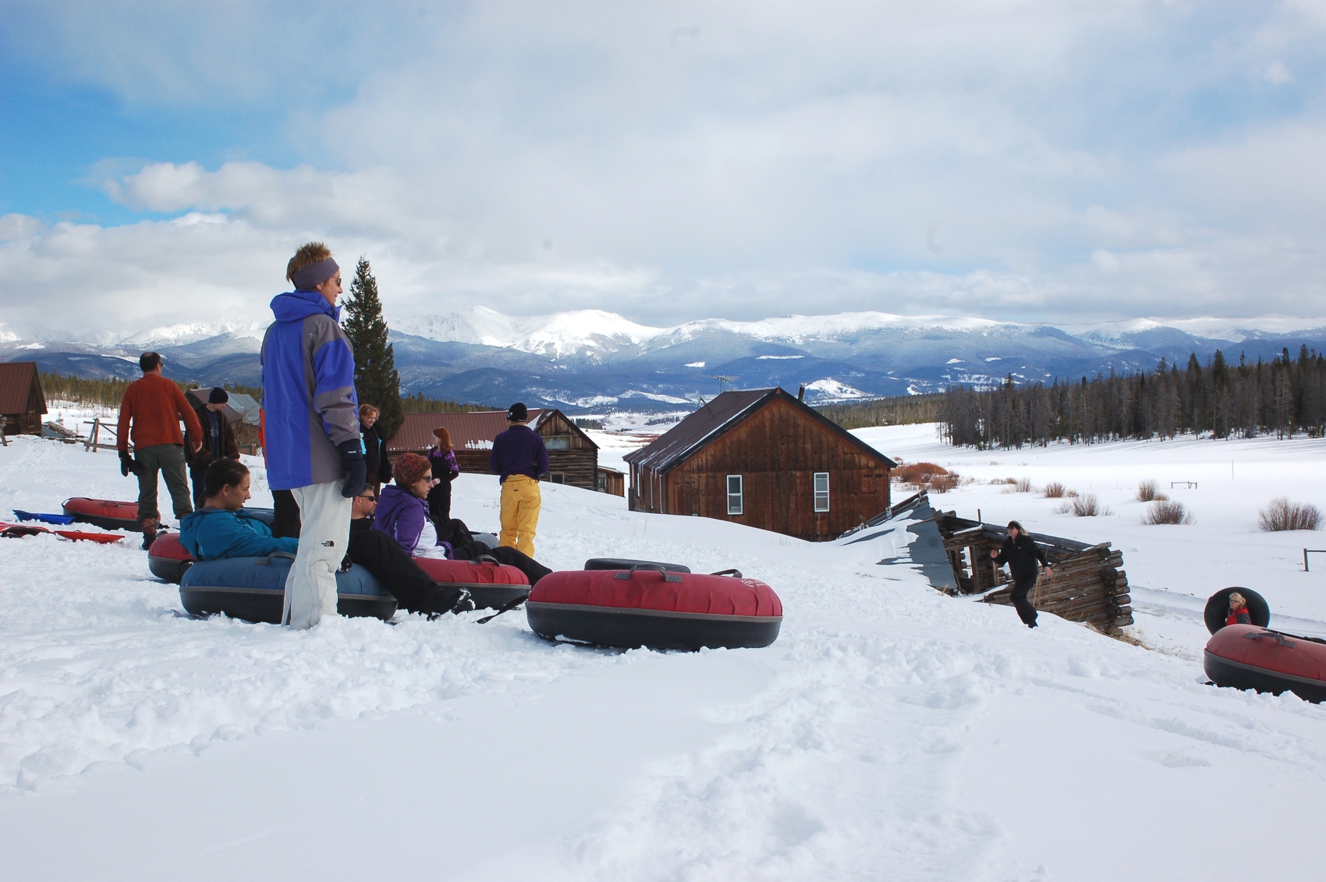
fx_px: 1546
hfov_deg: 46.4
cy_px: 441
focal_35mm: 42
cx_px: 663
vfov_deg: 31.8
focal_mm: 28
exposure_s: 1/500
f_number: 11
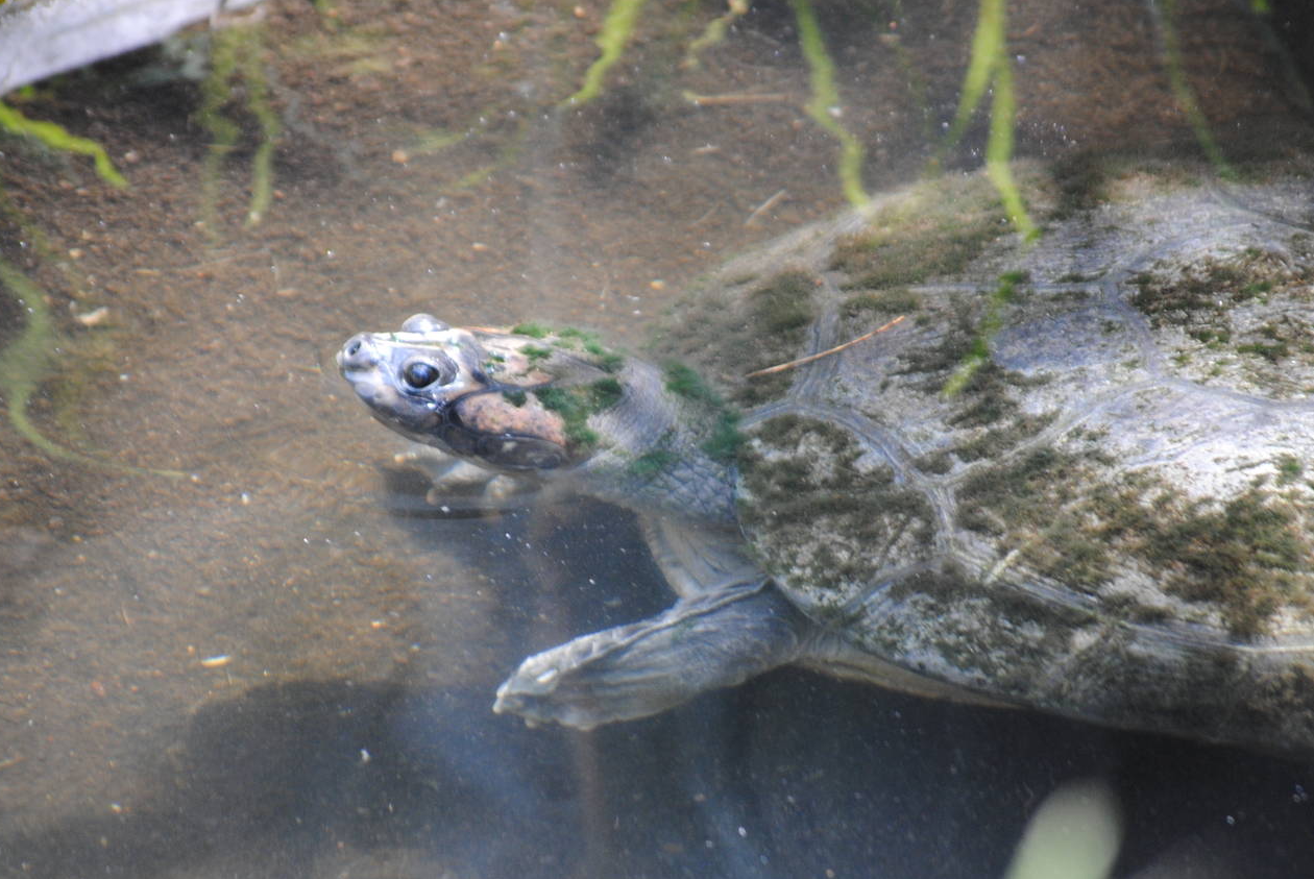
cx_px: 620
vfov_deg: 3.6
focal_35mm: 381
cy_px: 465
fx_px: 13921
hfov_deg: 5.4
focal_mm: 200
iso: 400
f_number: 5.6
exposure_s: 1/60
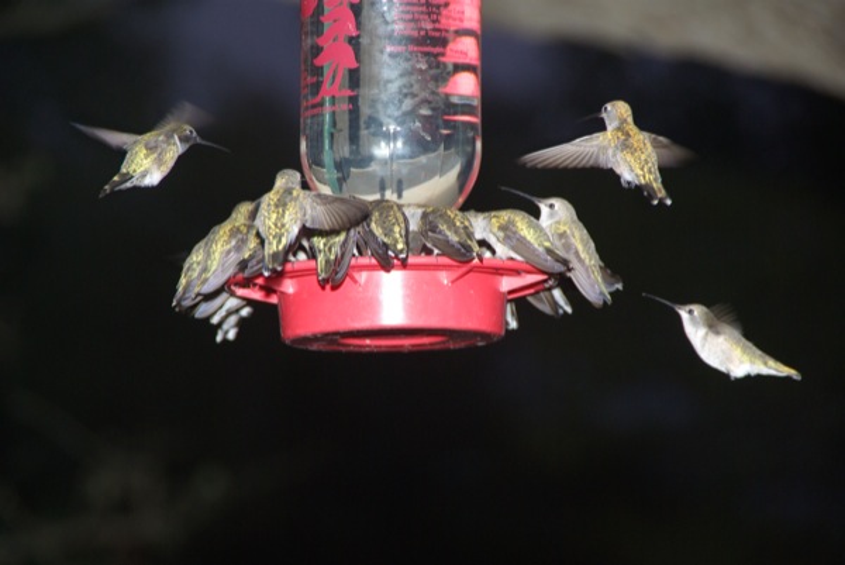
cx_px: 422
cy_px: 282
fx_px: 8808
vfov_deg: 3.7
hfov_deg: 5.5
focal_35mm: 375
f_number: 8
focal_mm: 250
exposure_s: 1/90
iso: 400
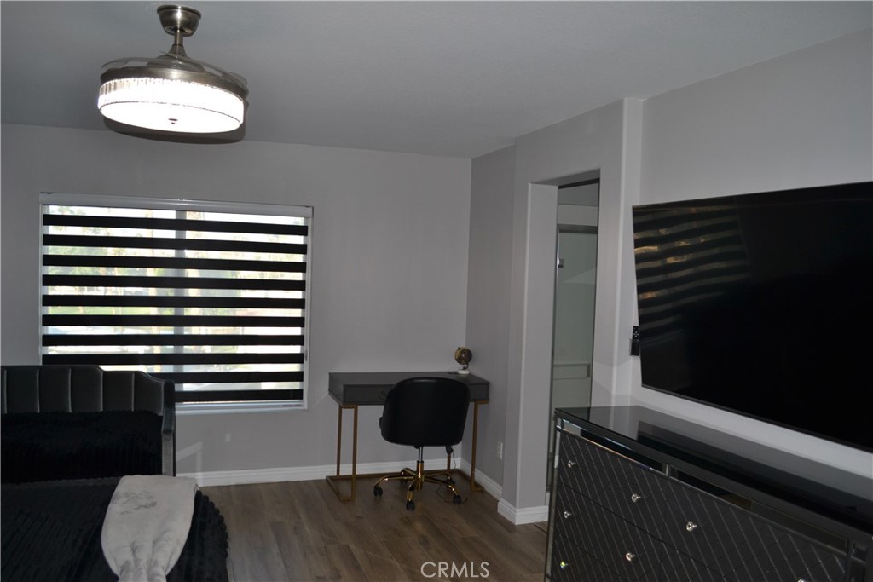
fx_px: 655
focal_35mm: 27
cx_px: 436
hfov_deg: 67.4
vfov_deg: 47.9
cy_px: 291
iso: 250
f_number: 4
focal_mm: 18
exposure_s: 1/125
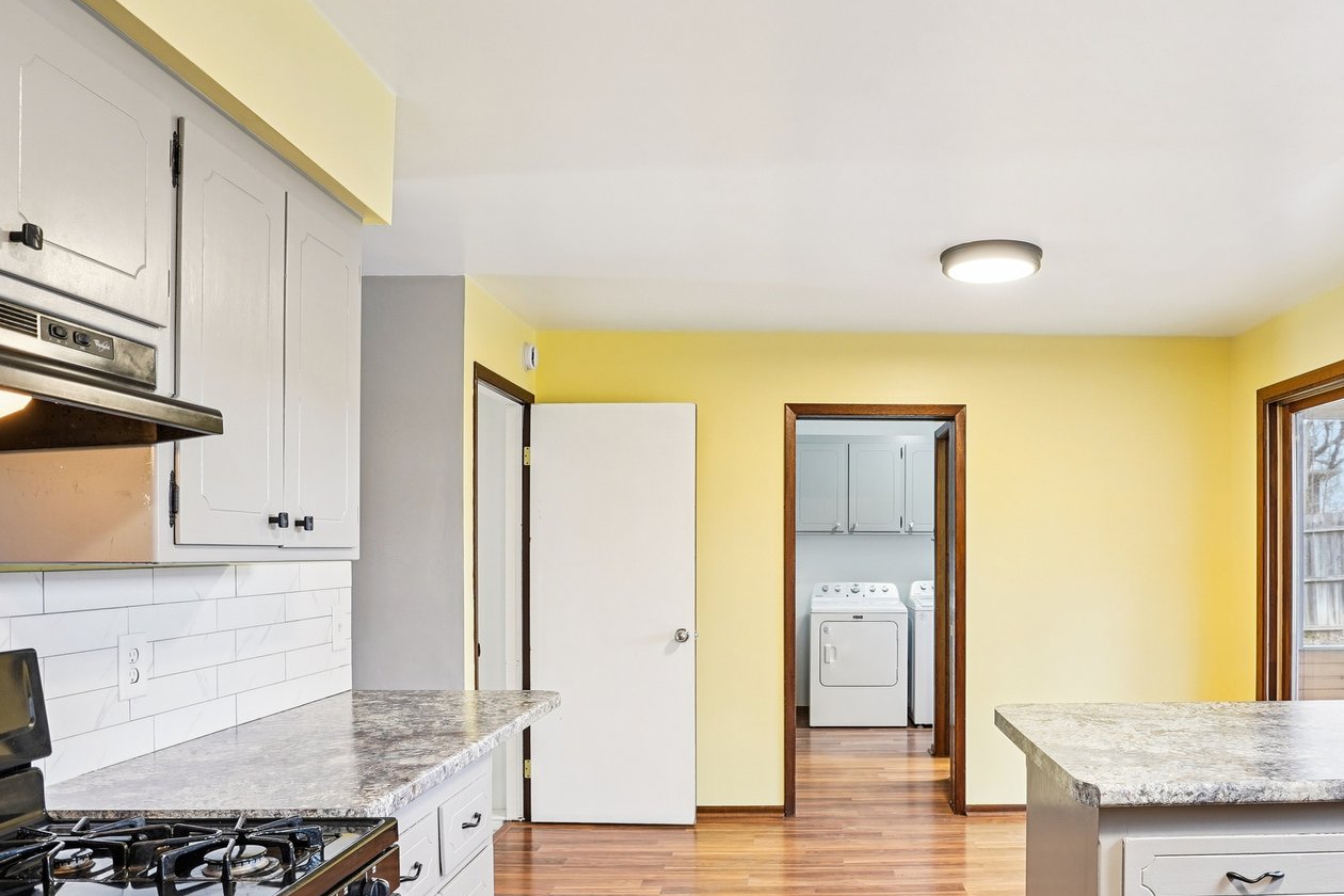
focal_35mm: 26
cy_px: 554
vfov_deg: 49.1
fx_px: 971
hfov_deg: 68.1
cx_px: 853
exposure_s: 1/5
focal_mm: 16
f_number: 8
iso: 400
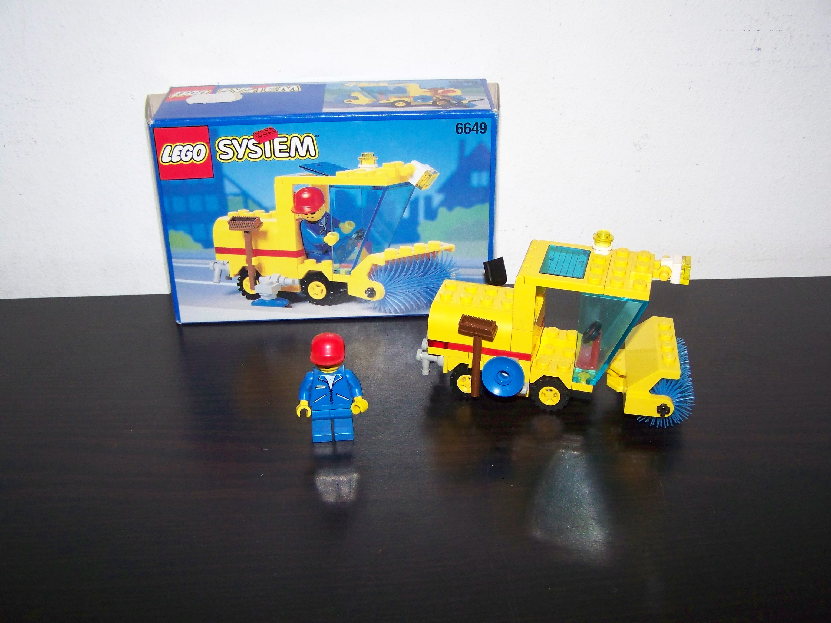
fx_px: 912
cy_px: 312
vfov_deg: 37.7
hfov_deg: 49.0
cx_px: 416
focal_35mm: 38
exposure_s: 1/30
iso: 200
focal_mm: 6.3
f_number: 2.8
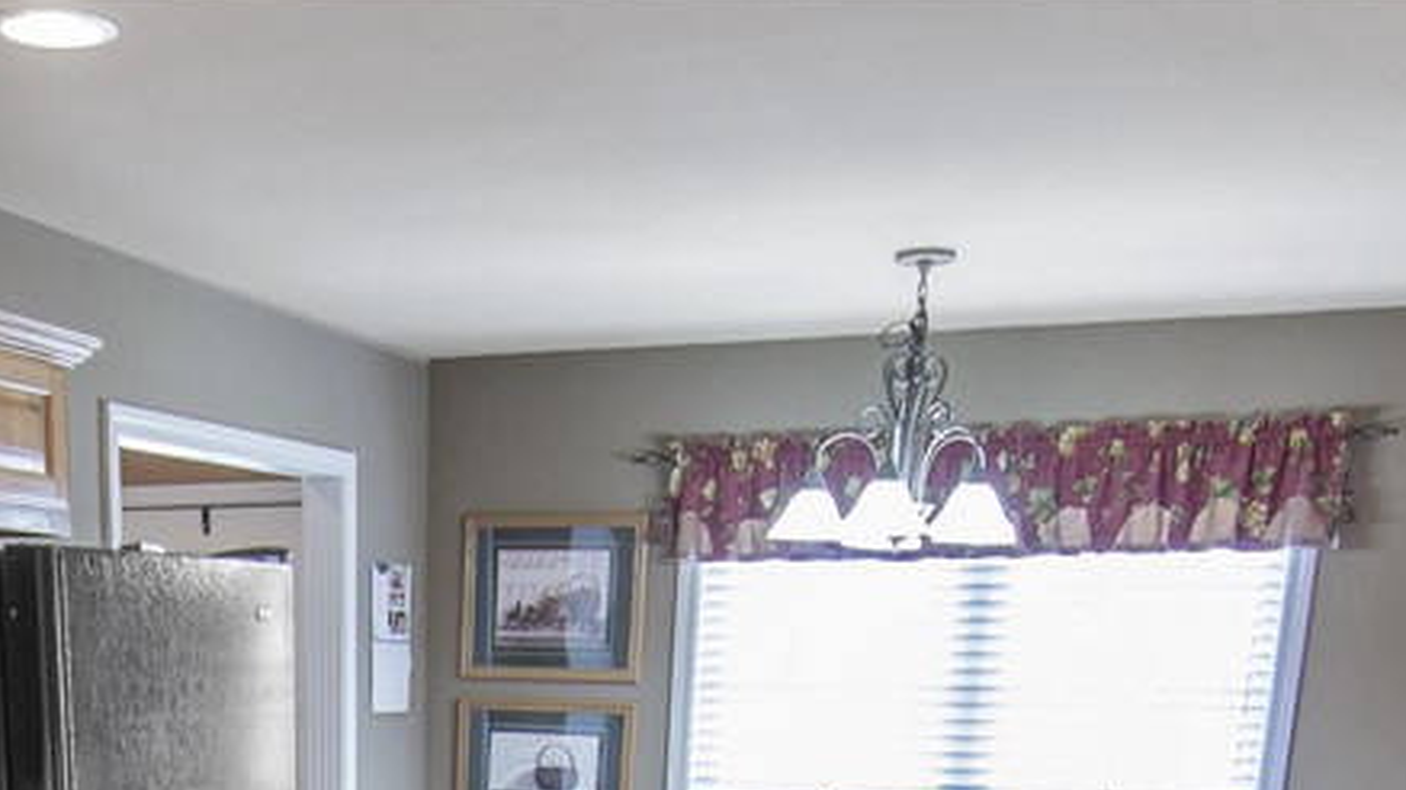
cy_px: 1354
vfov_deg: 19.0
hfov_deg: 39.8
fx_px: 1883
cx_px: 353
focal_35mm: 51
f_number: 5.6
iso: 100
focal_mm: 11
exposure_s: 1/3
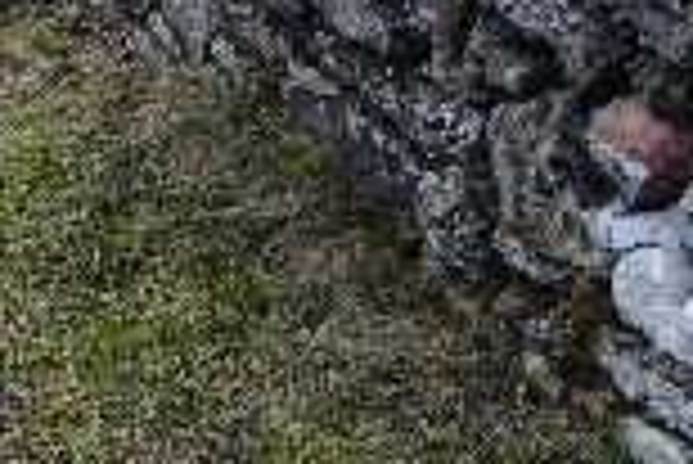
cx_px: -580
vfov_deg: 12.0
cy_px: 563
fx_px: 2158
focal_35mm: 112
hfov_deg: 15.5
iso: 160
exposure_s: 1/125
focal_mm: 18
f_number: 5.6
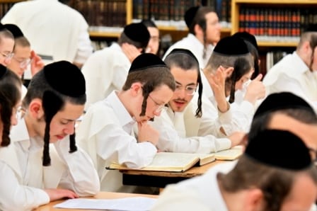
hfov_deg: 11.4
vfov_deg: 7.6
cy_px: 106
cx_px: 158
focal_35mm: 180
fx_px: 1584
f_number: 4
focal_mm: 120
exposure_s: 1/320
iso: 1250
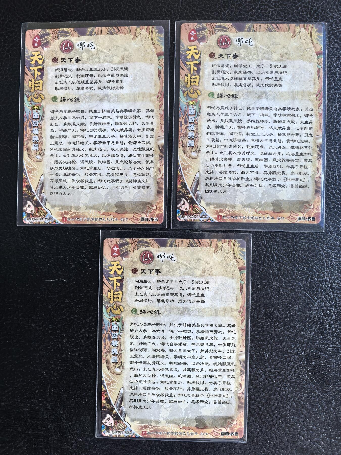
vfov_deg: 65.3
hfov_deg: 51.4
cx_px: 170
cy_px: 228
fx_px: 355
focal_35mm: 27
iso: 200
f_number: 2.8
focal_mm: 6.35
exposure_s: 1/100
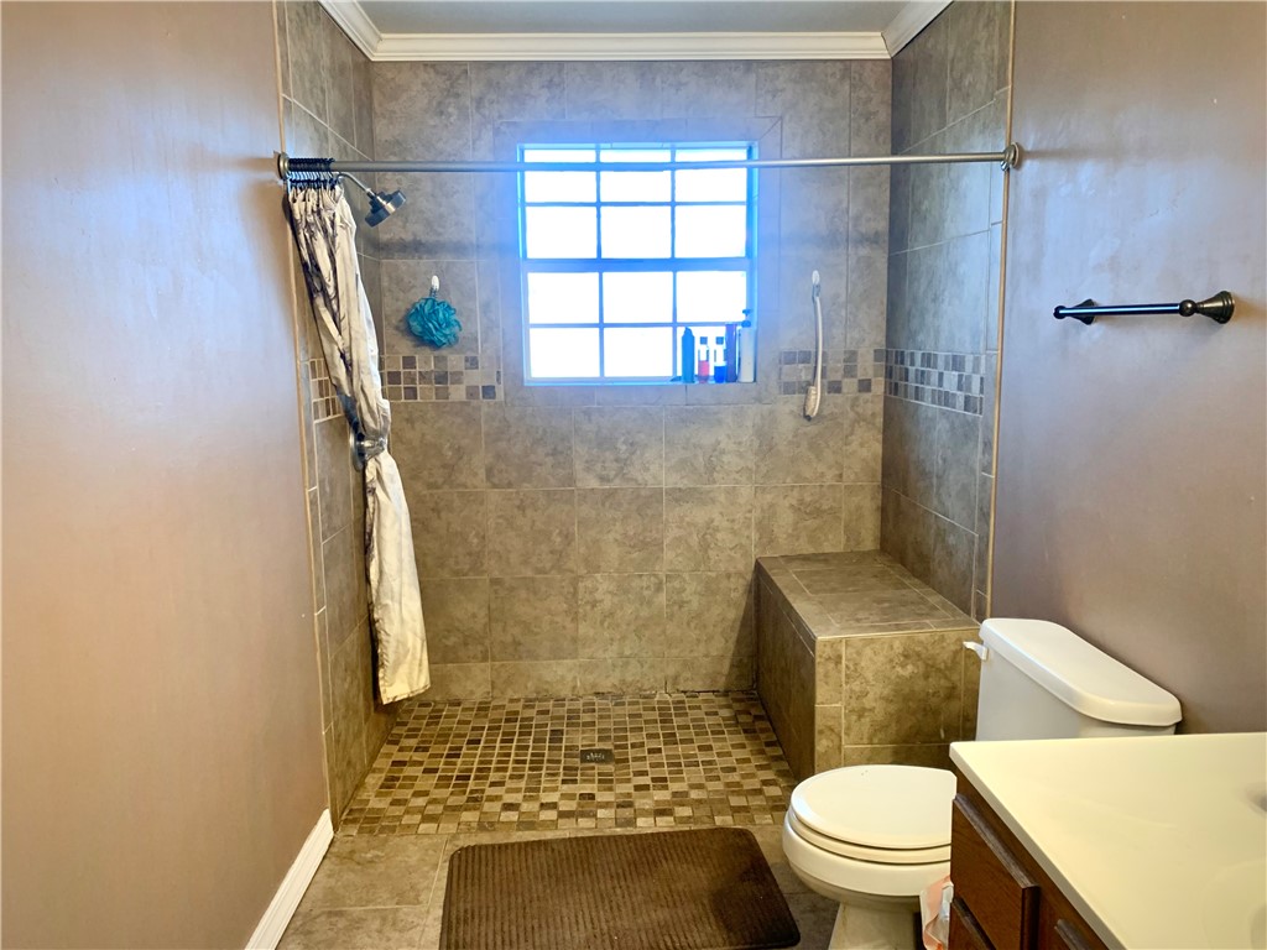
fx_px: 952
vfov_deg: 53.1
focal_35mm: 26
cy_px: 475
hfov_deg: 67.3
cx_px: 634
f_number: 1.8
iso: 200
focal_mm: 4.25
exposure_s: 1/60
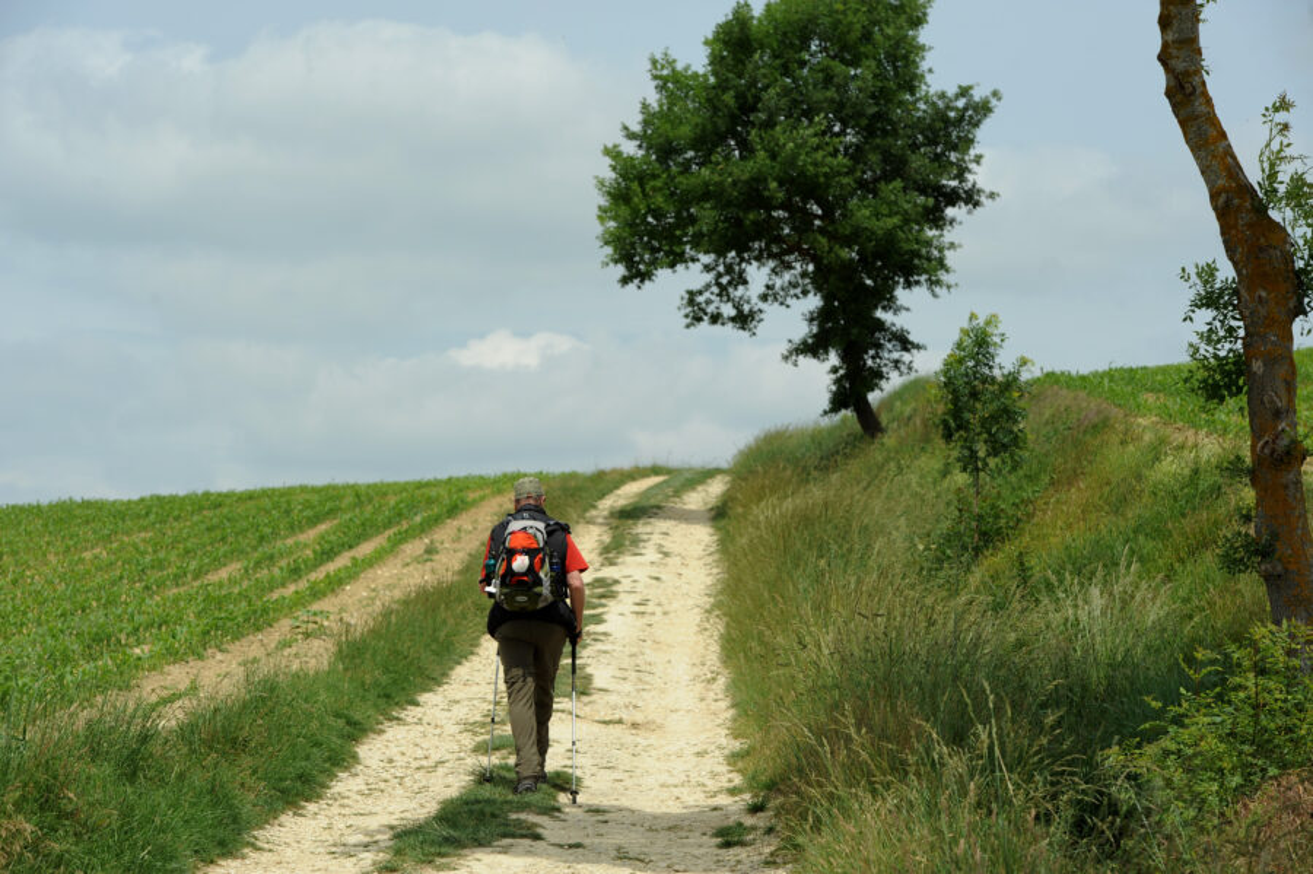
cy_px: 437
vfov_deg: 11.8
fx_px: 4228
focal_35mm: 116
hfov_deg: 17.7
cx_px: 656
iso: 200
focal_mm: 116
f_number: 8
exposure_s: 1/640
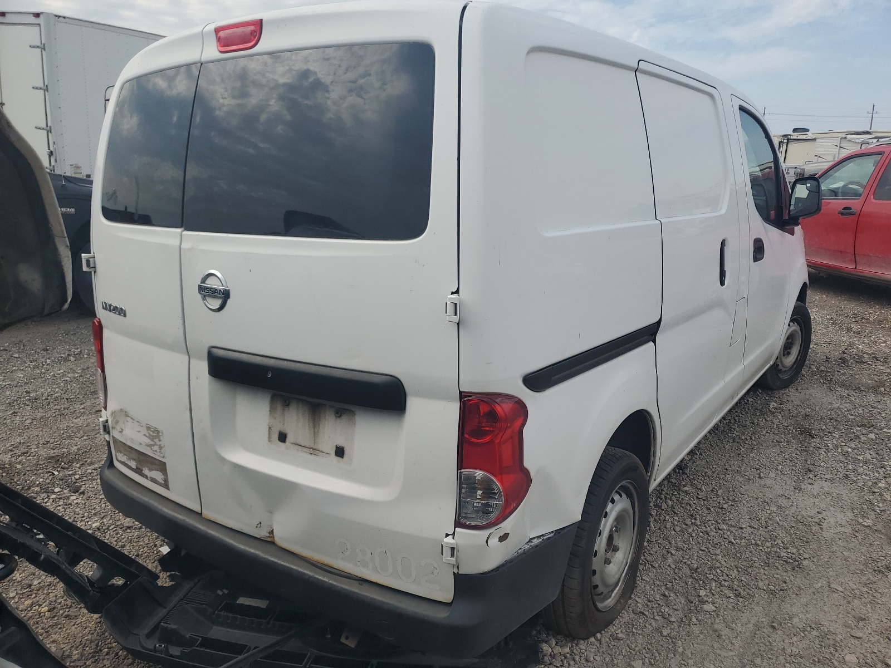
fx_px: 669
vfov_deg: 53.1
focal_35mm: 26
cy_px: 334
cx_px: 446
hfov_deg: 67.3
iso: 50
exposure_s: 1/3333
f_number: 1.5
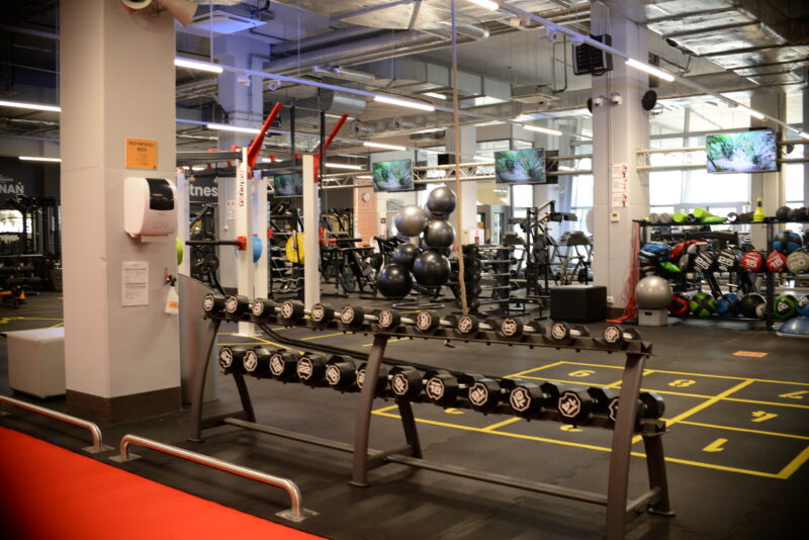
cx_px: 404
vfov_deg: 37.9
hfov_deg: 54.4
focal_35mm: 35
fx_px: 787
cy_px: 270
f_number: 5
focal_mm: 35
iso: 1250
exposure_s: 1/50
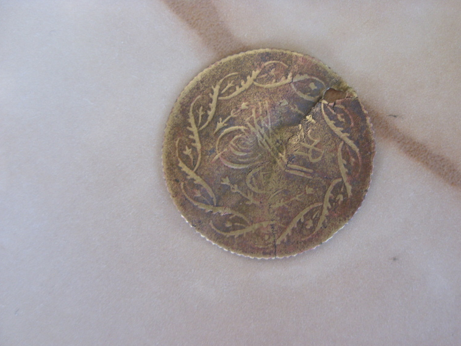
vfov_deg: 35.1
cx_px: 245
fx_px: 546
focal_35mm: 41
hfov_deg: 45.7
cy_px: 185
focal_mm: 6.3
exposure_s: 1/23
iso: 100
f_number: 2.8
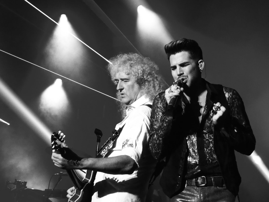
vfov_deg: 10.4
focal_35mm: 143
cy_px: 101
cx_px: 134
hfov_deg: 13.8
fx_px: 1111
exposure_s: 1/100
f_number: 5.4
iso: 1600
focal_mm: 25.6
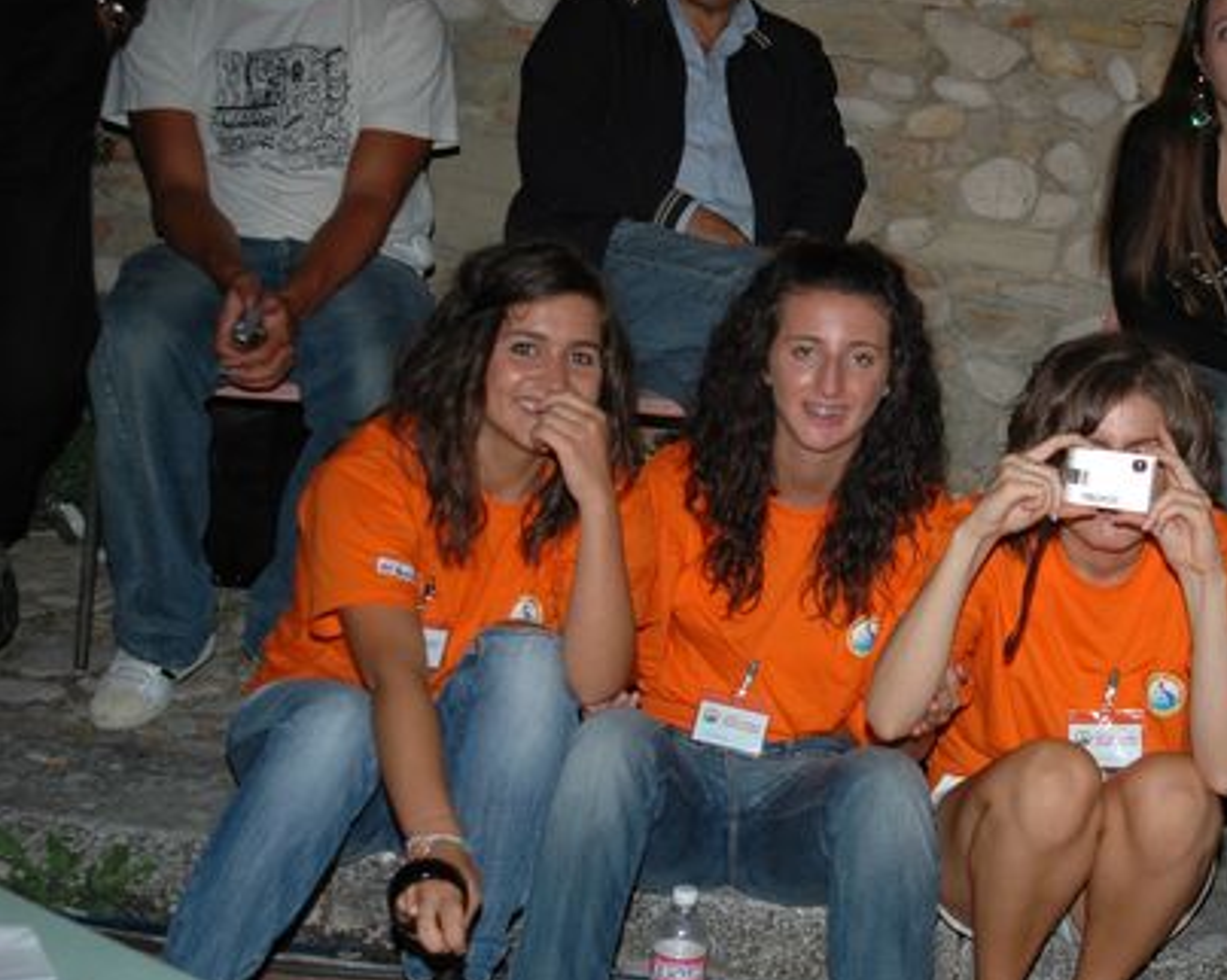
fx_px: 2759
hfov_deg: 24.7
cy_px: 625
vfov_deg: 20.1
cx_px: 971
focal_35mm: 76
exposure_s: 1/60
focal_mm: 34
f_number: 4
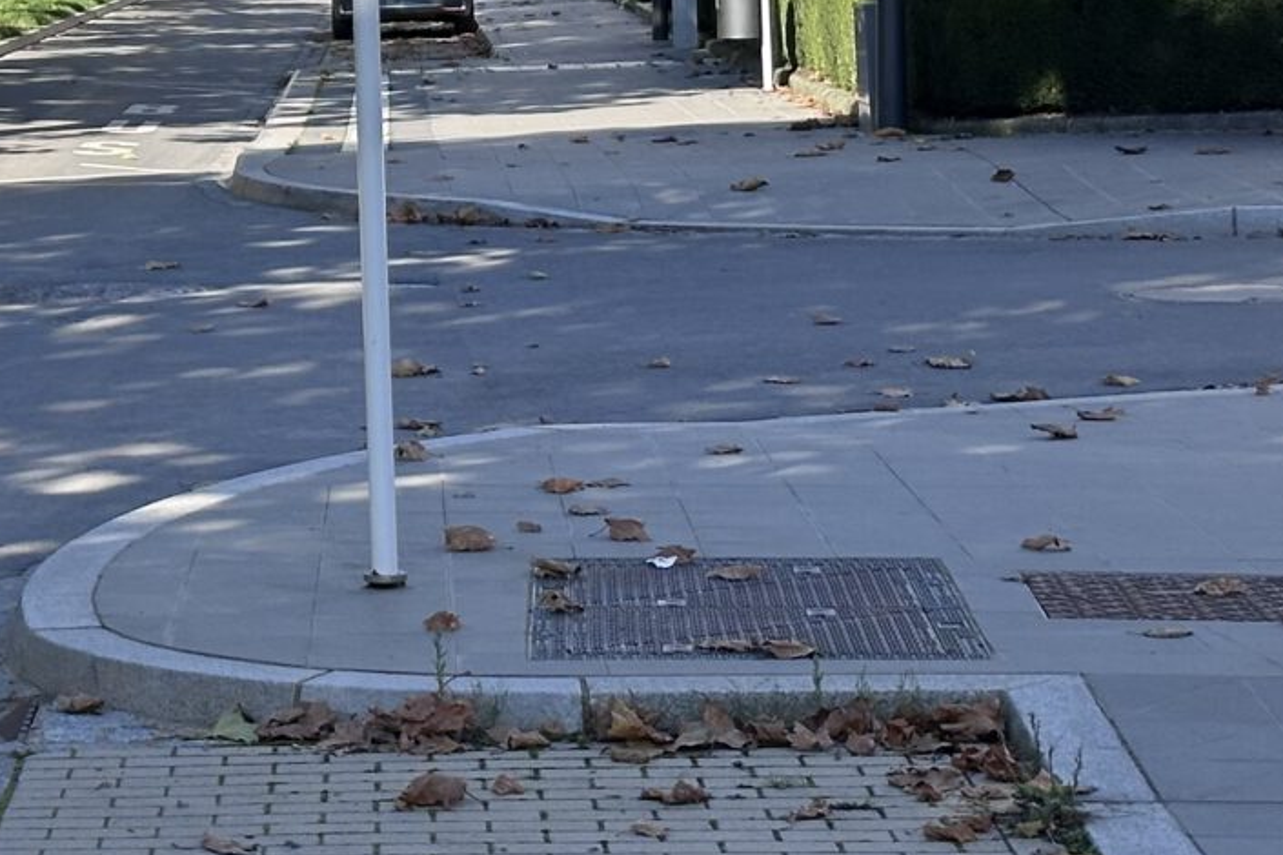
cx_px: -262
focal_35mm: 136
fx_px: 4847
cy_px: -116
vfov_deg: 10.0
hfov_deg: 14.6
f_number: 1.78
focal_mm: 6.86
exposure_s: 1/1992
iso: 64
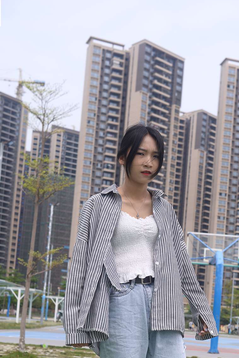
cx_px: 165
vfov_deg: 32.4
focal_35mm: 60
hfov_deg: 22.5
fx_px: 597
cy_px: 292
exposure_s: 1/640
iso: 100
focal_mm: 35
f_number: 5.6
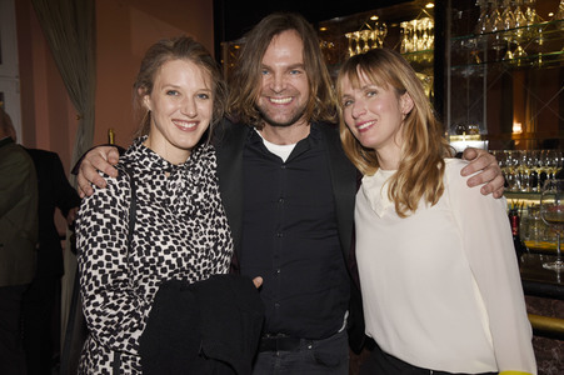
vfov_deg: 35.0
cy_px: 188
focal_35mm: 38
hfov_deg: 50.7
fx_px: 595
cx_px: 282
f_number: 6.3
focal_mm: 38
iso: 640
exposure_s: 1/100
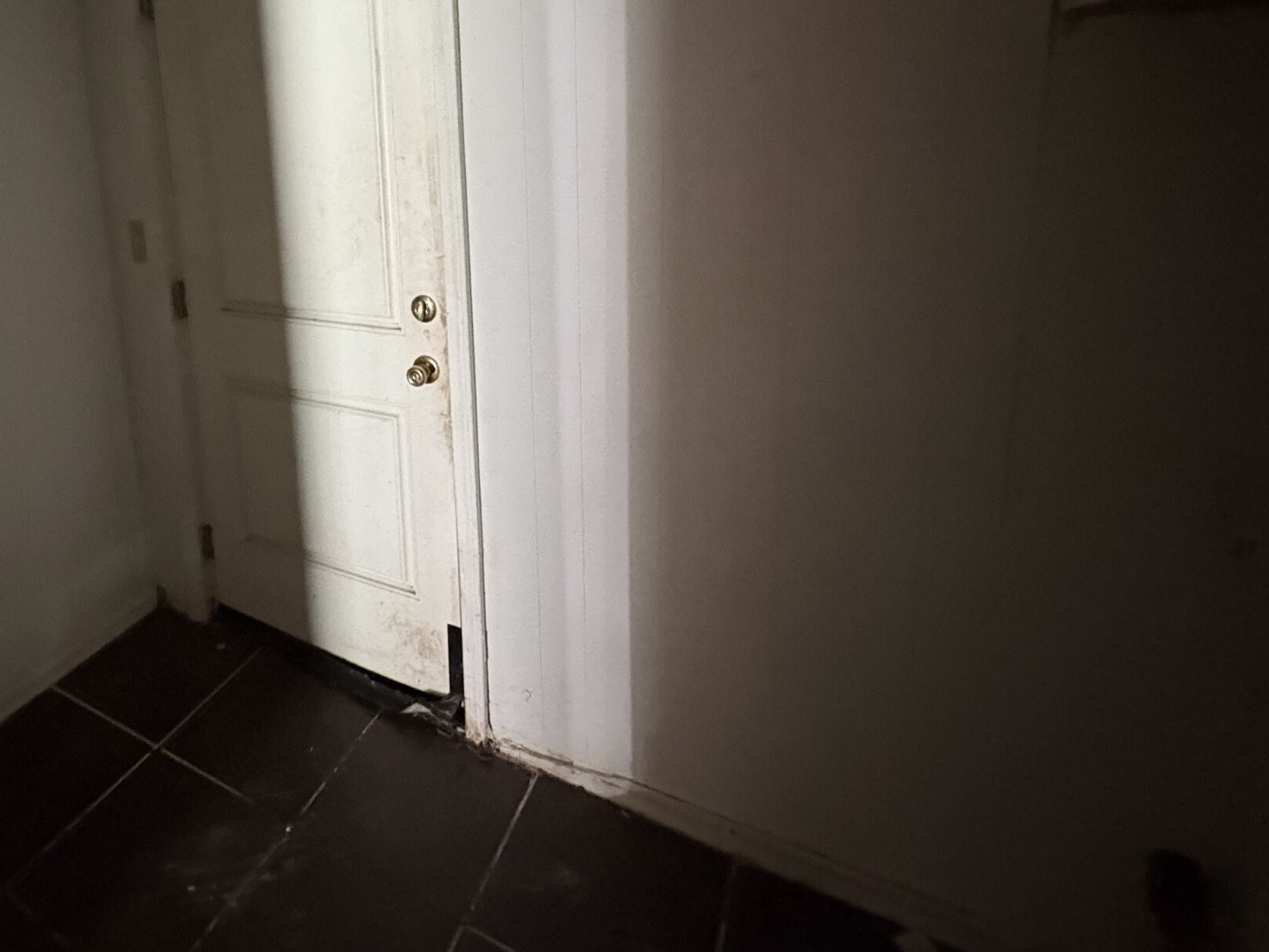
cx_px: 364
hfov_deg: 72.6
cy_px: 265
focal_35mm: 22
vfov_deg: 58.6
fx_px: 807
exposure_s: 1/40
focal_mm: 2.22
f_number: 2.2
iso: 1000
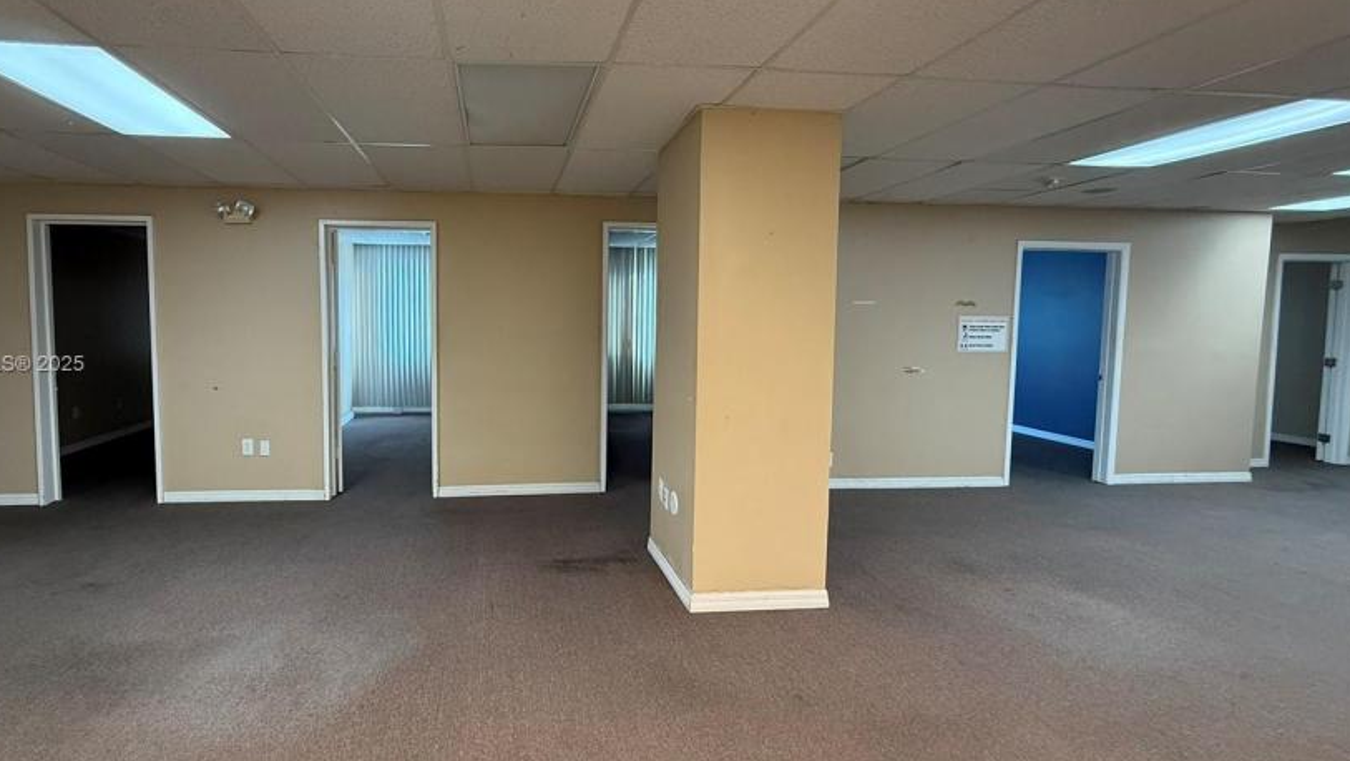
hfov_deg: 91.8
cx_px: 563
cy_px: 366
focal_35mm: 18
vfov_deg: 61.1
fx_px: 645
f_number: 2.2
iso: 250
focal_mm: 2.22
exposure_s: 1/60
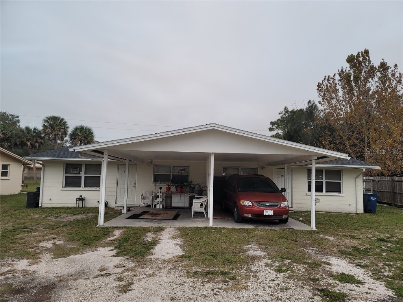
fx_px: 291
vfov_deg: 54.9
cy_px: 151
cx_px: 202
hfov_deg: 69.4
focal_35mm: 25
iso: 125
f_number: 1.8
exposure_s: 1/120
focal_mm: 7
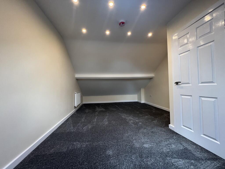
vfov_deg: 89.9
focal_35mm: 13
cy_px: 84
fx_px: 84
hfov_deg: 106.2
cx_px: 112
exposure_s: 1/100
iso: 250
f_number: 1.8
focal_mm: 1.57
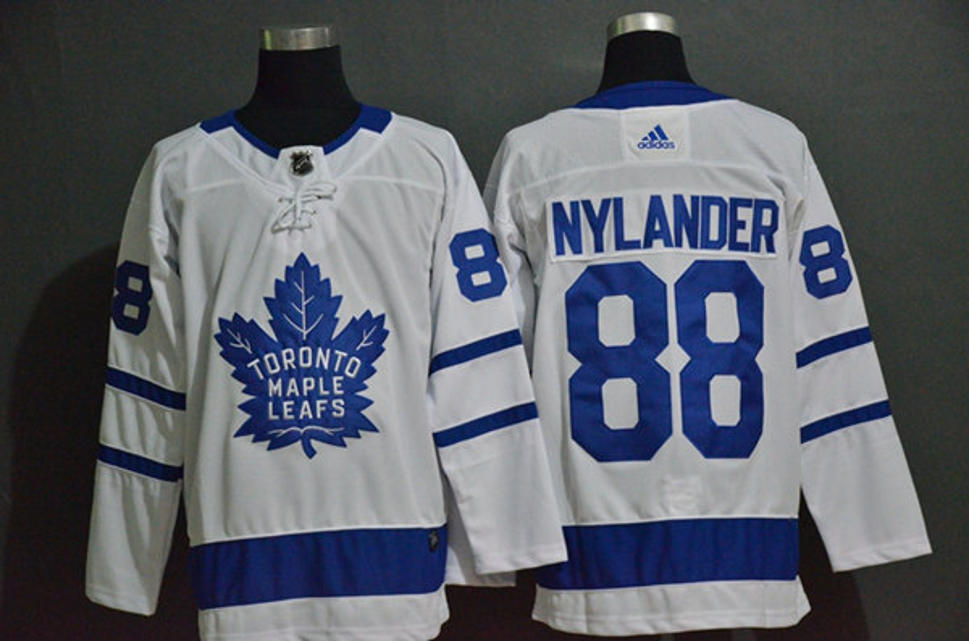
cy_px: 320
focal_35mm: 84
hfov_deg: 24.2
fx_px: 2256
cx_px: 484
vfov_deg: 16.2
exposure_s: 1/80
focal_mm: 56
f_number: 4.8
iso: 4000
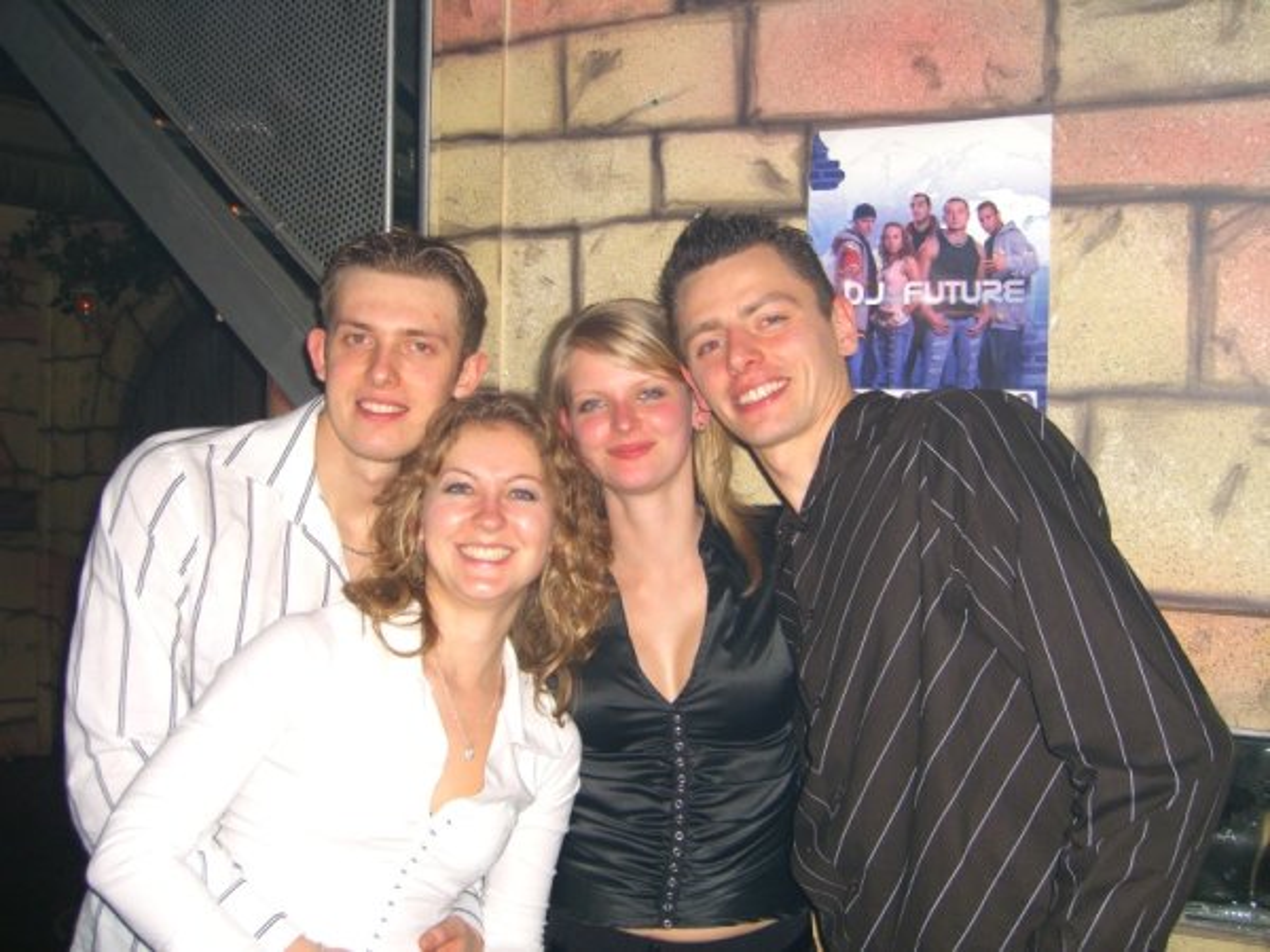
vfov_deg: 37.7
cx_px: 635
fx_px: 1394
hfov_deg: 49.0
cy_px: 476
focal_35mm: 38
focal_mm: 7.9
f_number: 2.8
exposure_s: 1/60
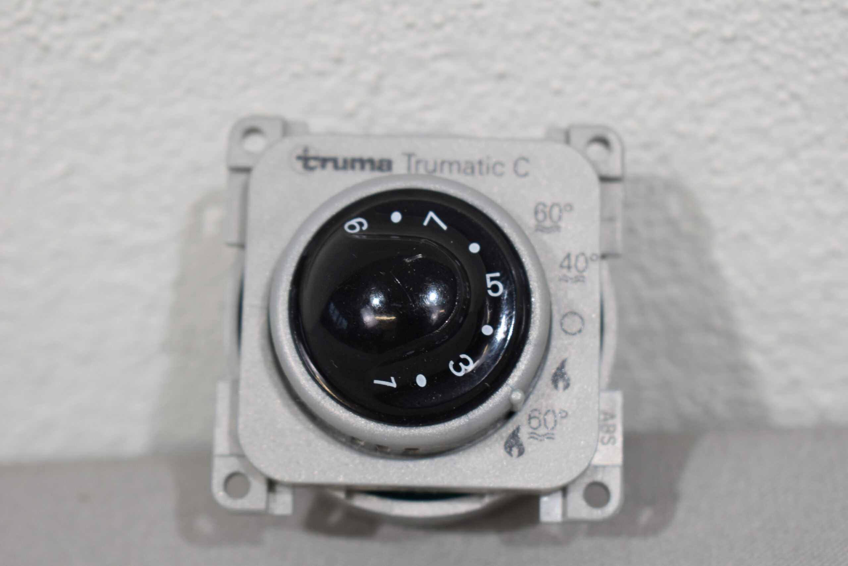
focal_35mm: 82
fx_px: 1943
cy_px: 283
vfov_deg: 16.6
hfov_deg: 24.6
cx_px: 424
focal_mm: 55
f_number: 5.6
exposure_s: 1/60
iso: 450
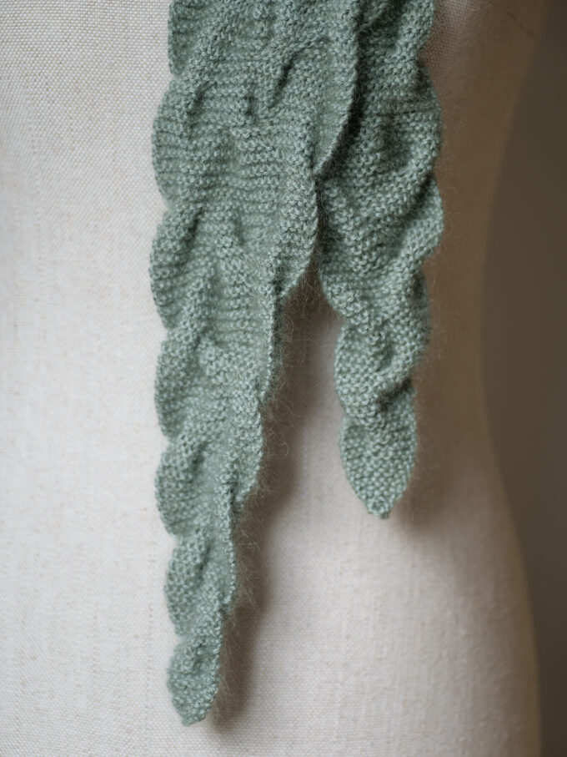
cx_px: 284
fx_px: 2184
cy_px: 378
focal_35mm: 100
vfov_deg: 19.6
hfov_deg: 14.8
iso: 200
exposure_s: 1/200
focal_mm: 50
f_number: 1.7
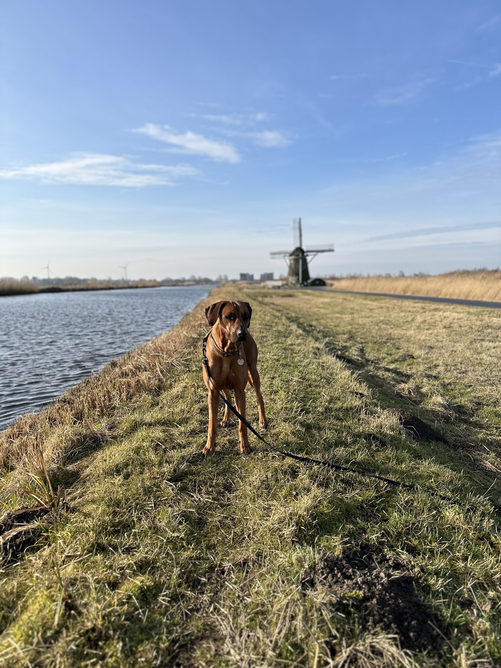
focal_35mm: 24
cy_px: 334
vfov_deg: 71.6
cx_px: 250
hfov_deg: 56.8
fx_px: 463
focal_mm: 6.86
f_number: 1.78
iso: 80
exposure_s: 1/3861
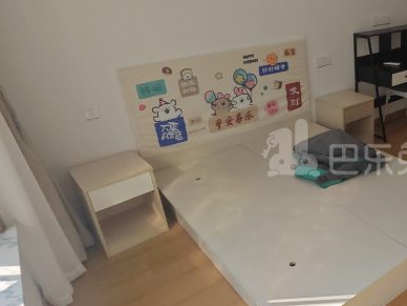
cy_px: 148
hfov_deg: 50.7
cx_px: 345
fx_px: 388
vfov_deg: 42.9
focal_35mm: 33
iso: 50
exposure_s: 1/520
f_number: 2.2
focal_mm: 1.96
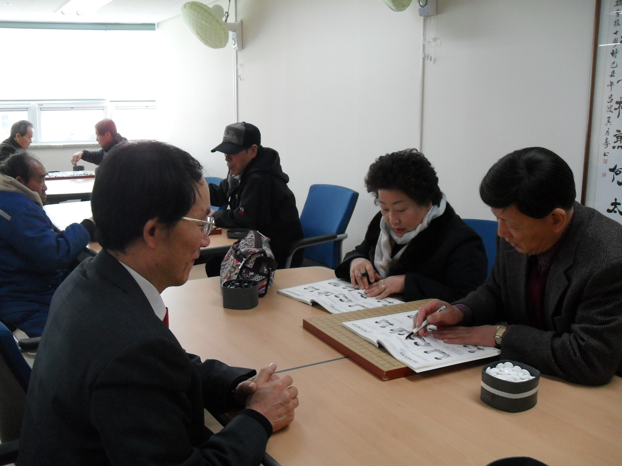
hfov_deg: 52.6
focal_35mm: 35
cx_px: 311
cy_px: 233
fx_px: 629
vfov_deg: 40.7
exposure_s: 1/90
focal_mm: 6.2
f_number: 2.8
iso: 200
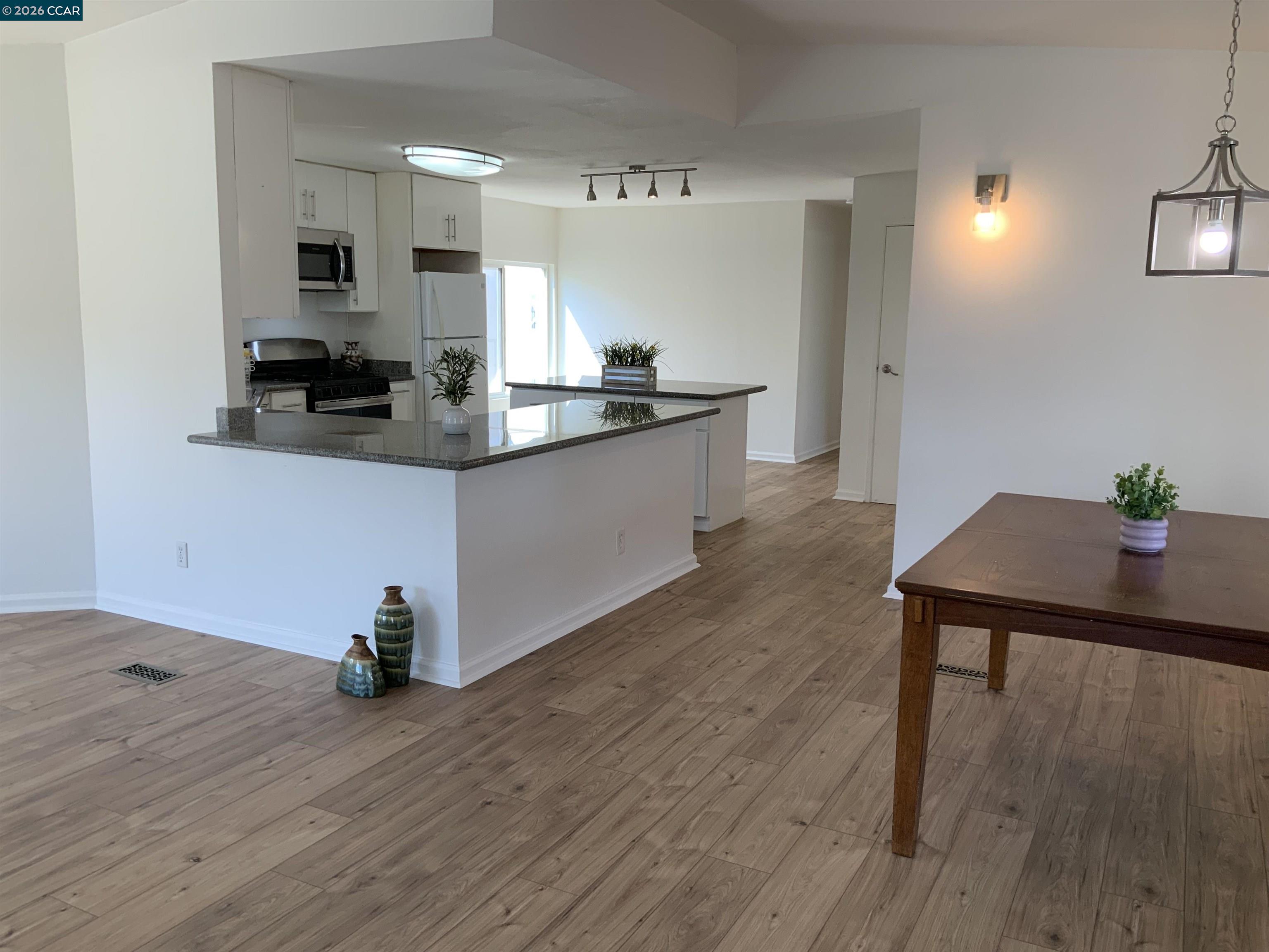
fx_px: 1063
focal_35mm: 29
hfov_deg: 61.7
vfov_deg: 48.2
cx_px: 634
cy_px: 476
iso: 40
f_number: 1.8
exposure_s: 1/120
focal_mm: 3
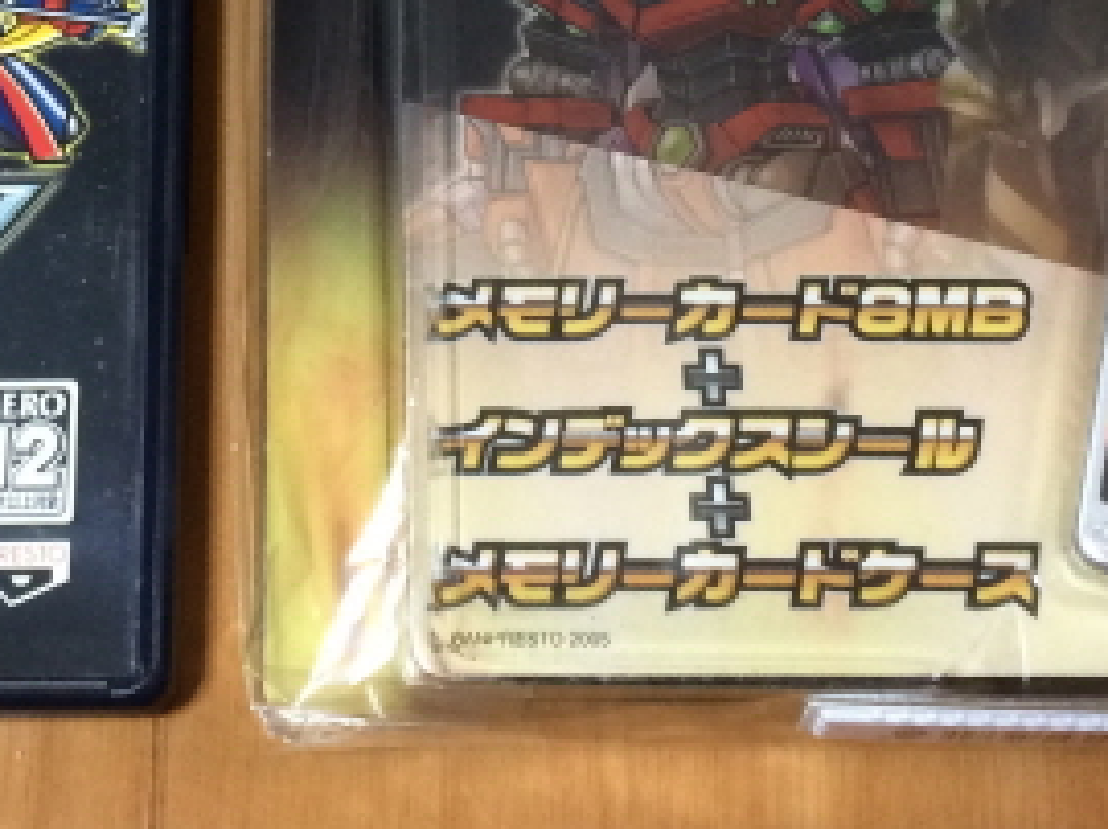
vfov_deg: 15.9
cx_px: 357
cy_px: -353
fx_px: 2750
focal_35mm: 86
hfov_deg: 22.7
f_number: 2.2
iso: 125
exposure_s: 1/30
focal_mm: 4.15
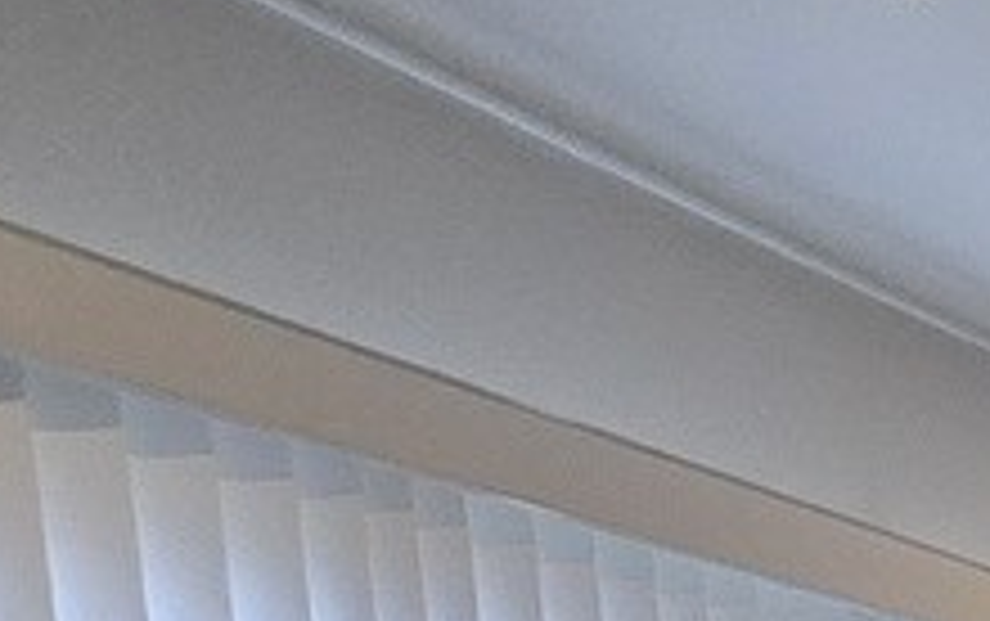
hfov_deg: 14.8
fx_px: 2431
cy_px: 1584
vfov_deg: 11.5
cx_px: 2344
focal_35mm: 90
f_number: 2.2
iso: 1000
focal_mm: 2.2
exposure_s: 1/60
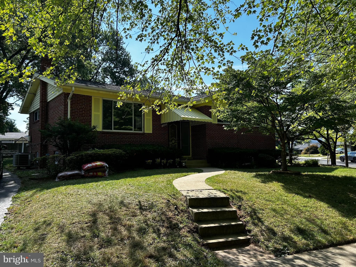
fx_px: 267
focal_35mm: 26
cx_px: 178
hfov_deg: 67.3
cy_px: 134
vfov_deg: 53.1
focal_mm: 5.7
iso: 50
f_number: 1.5
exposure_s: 1/1575
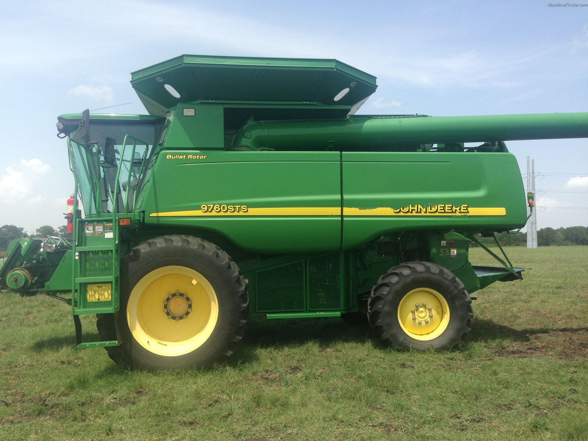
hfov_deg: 55.4
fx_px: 561
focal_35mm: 33
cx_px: 294
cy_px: 220
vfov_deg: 42.9
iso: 50
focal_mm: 4.12
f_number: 2.4
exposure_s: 1/1106
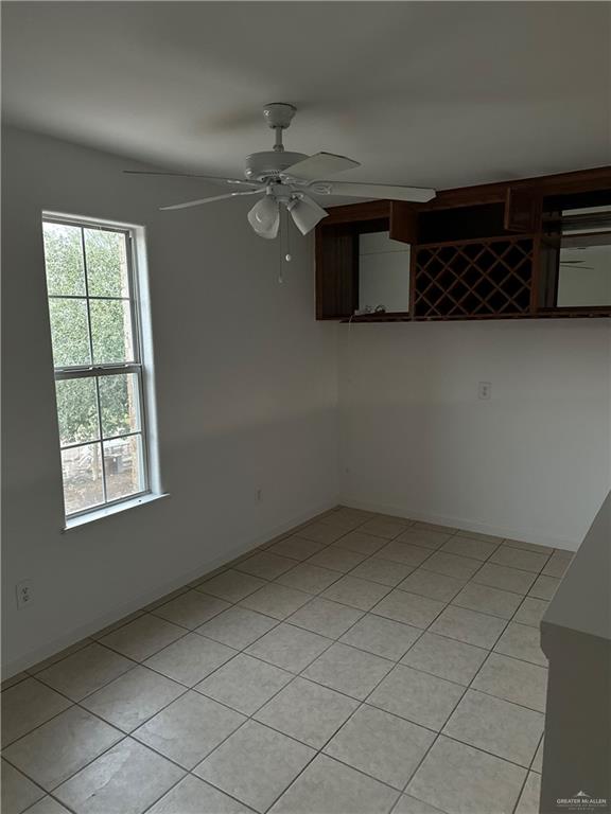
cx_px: 306
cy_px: 407
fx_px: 565
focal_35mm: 24
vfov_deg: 71.6
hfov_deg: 56.8
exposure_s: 1/39
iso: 1000
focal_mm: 6.86
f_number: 1.78
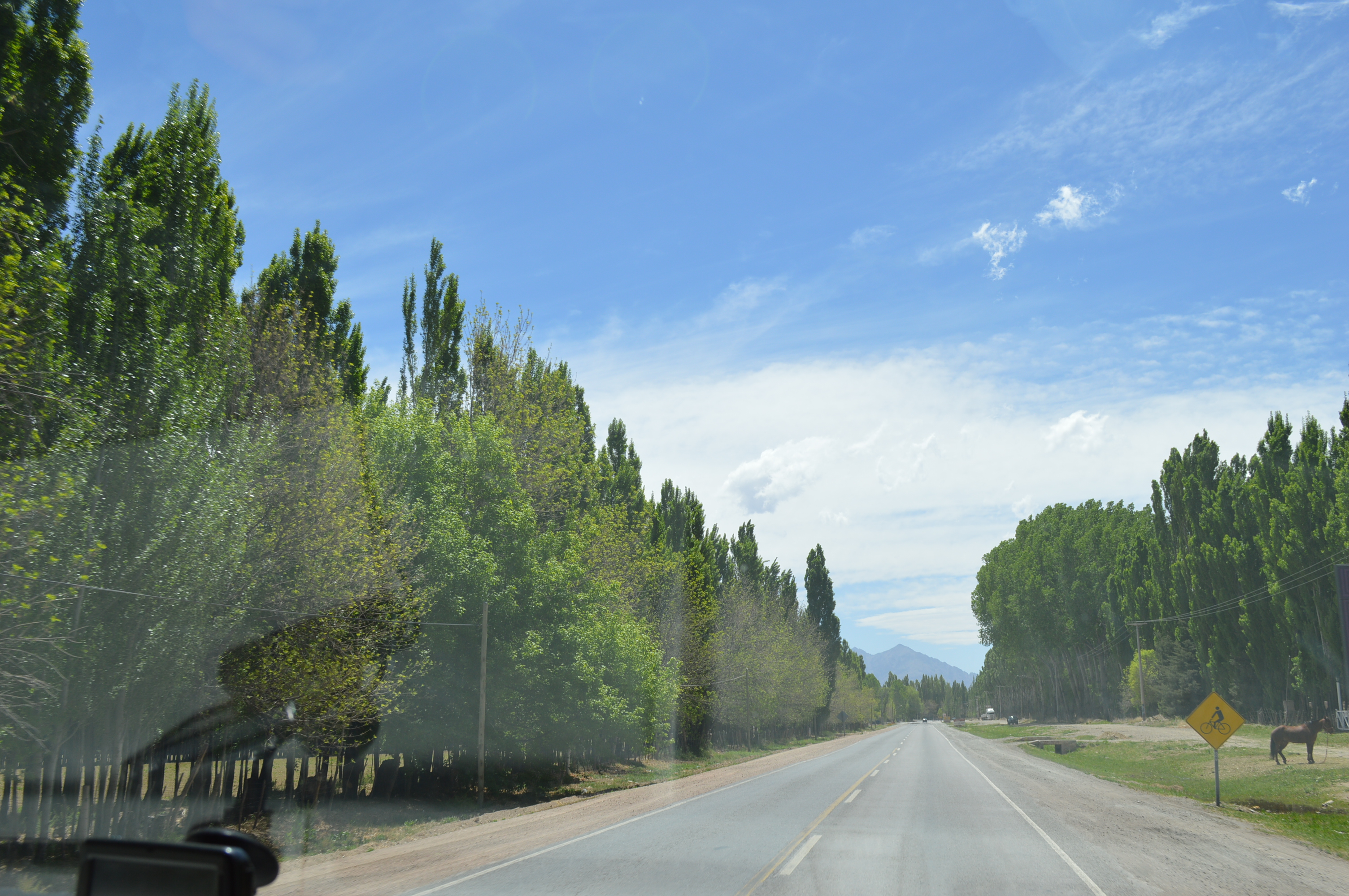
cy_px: 448
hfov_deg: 53.2
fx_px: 1348
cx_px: 674
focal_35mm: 36
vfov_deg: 36.8
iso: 100
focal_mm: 24
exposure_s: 1/250
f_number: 8
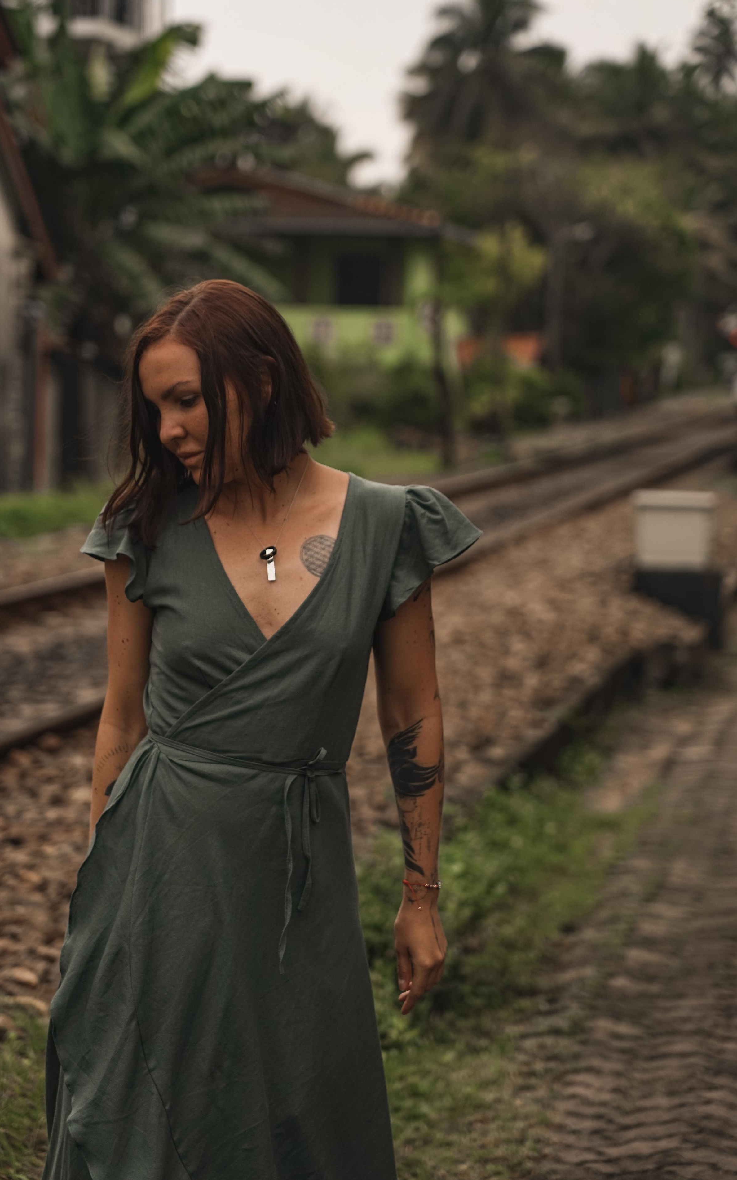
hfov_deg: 12.1
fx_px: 3471
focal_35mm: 108
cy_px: 588
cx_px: 361
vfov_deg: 19.3
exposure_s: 1/500
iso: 50
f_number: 4
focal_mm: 105
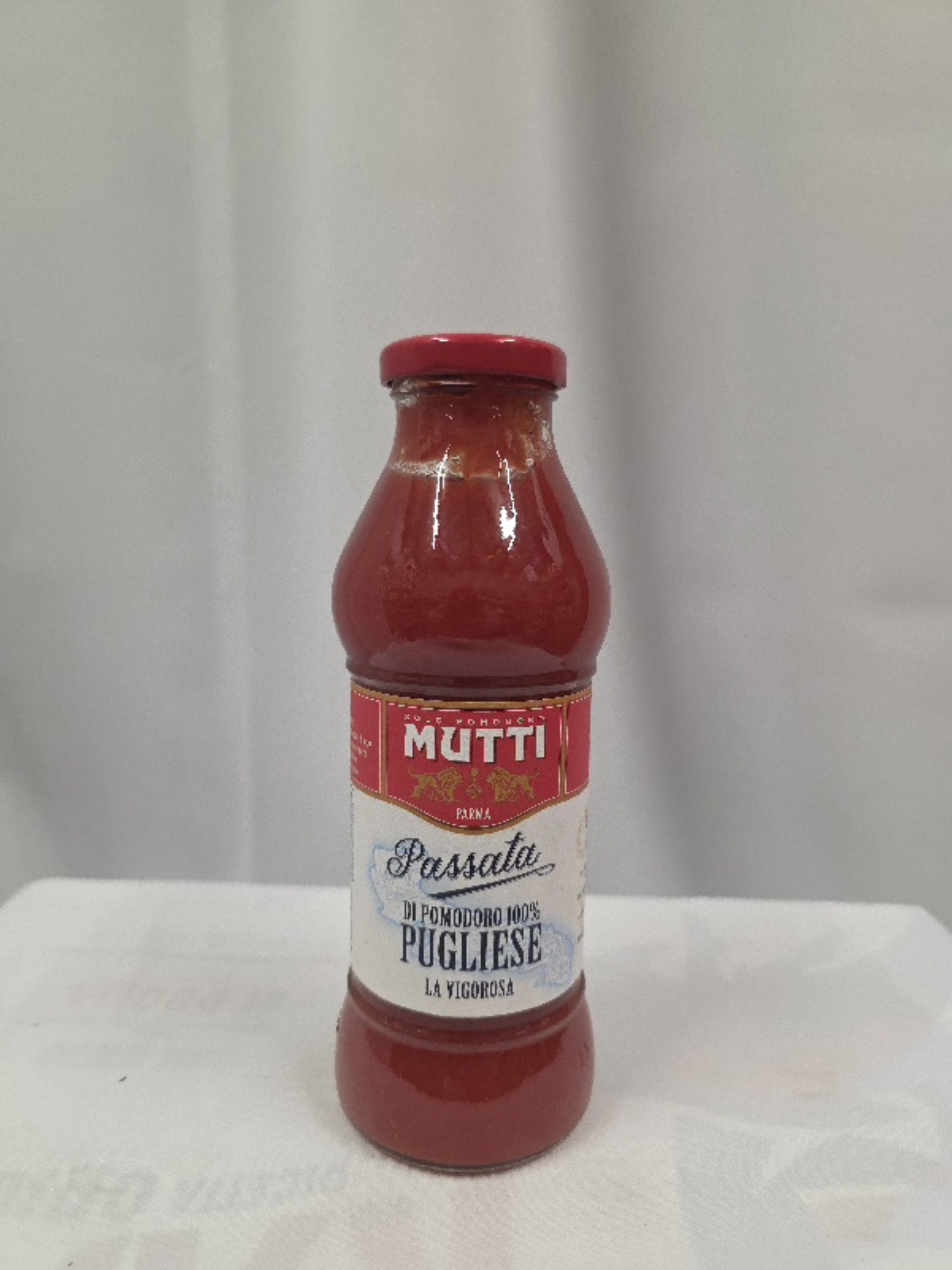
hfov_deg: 58.9
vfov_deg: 73.9
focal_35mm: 23
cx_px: 476
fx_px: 843
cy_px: 635
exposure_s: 1/101
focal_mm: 6.3
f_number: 1.7
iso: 400
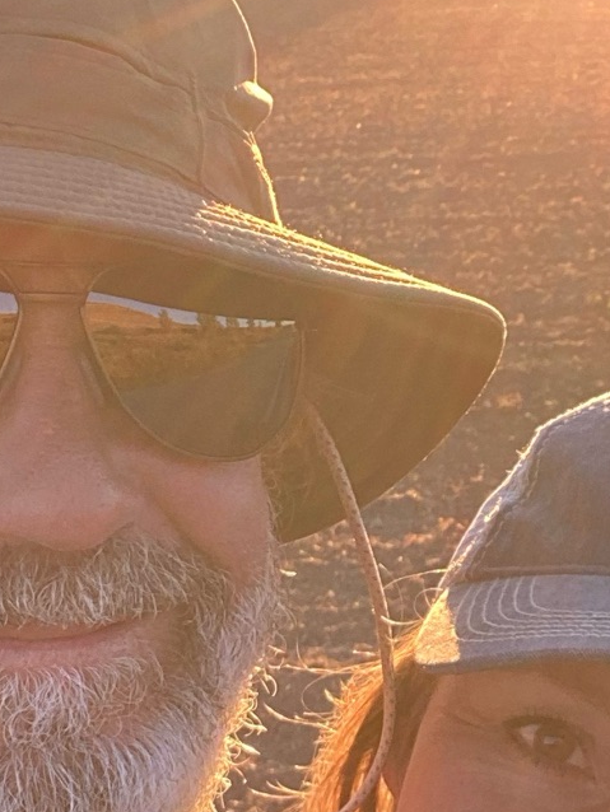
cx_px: 498
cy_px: 541
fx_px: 2207
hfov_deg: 15.6
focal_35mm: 94
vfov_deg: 20.8
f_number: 2.2
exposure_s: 1/122
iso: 50
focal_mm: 2.71
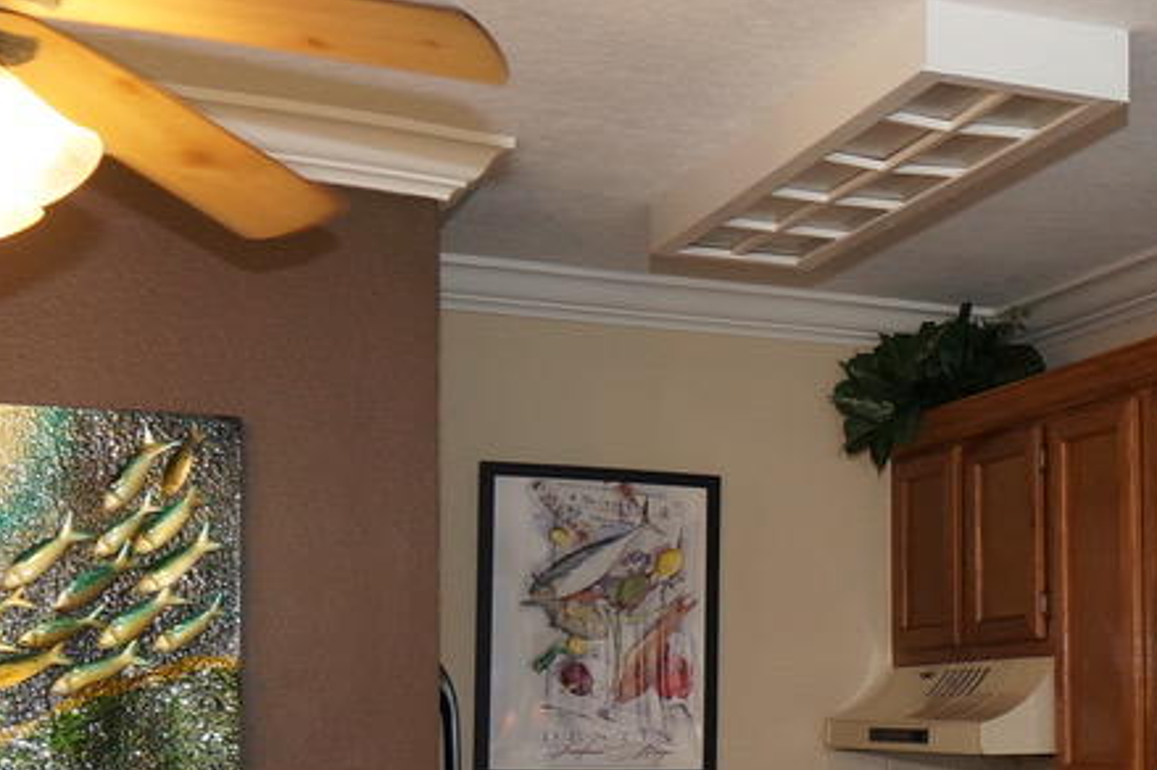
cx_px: 1152
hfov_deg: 27.3
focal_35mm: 70
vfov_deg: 19.1
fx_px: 2248
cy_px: 679
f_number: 4
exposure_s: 1/100
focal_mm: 16
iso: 400
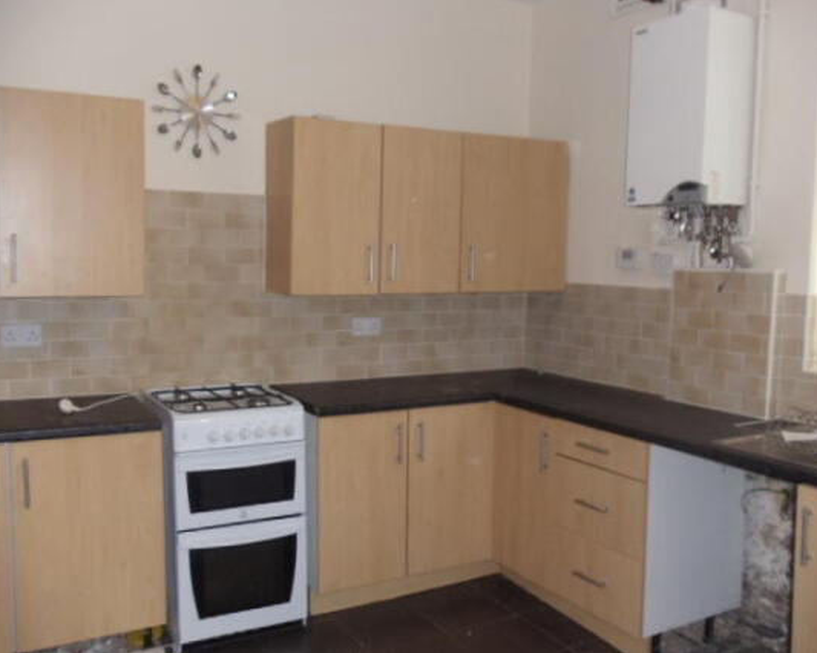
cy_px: 321
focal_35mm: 47
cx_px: 415
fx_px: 1136
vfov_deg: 32.1
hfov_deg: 39.6
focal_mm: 6
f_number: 3.5
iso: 200
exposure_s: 1/30
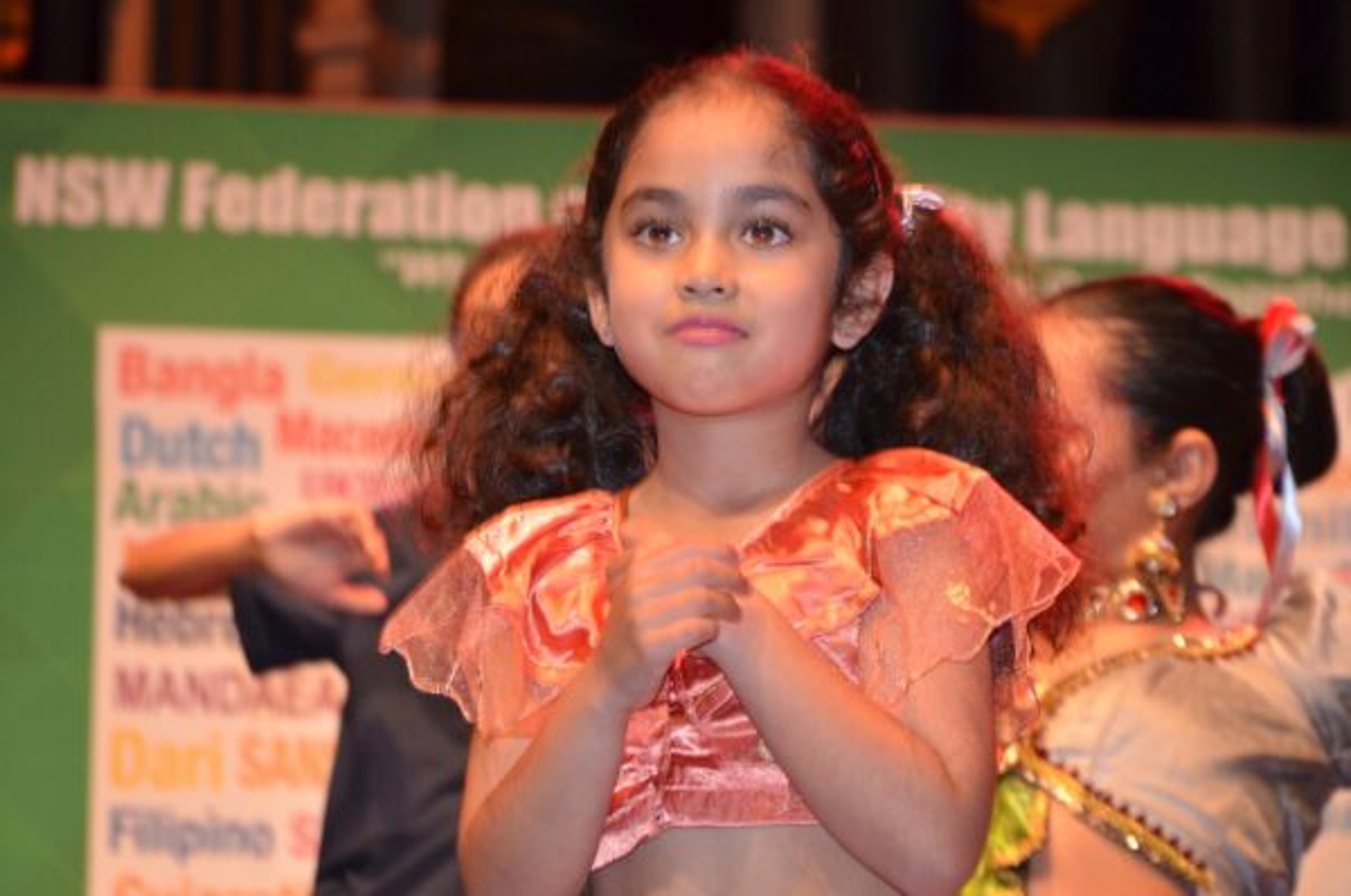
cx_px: 676
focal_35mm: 158
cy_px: 448
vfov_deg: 8.7
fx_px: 5901
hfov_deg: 13.1
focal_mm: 105
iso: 1600
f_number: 5.6
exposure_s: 1/60
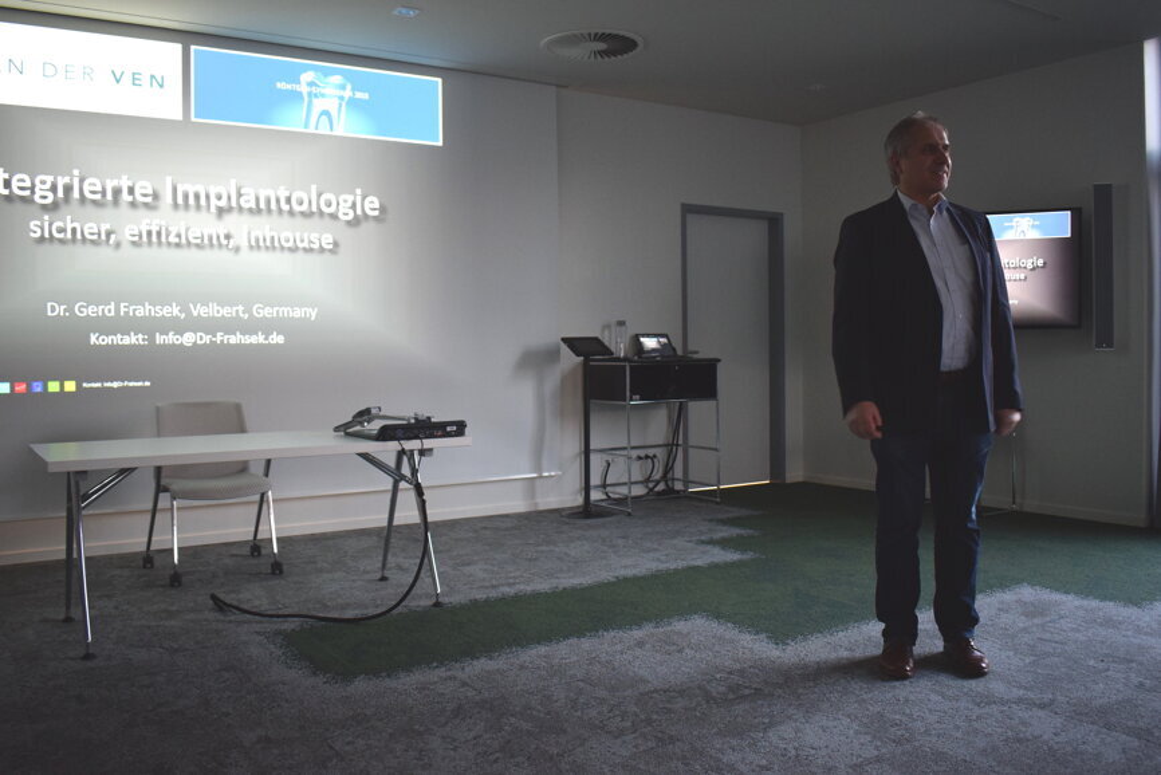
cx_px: 580
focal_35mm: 32
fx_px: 1016
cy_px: 388
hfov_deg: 59.5
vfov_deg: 41.7
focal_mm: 21
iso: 1600
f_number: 3.8
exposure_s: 1/60
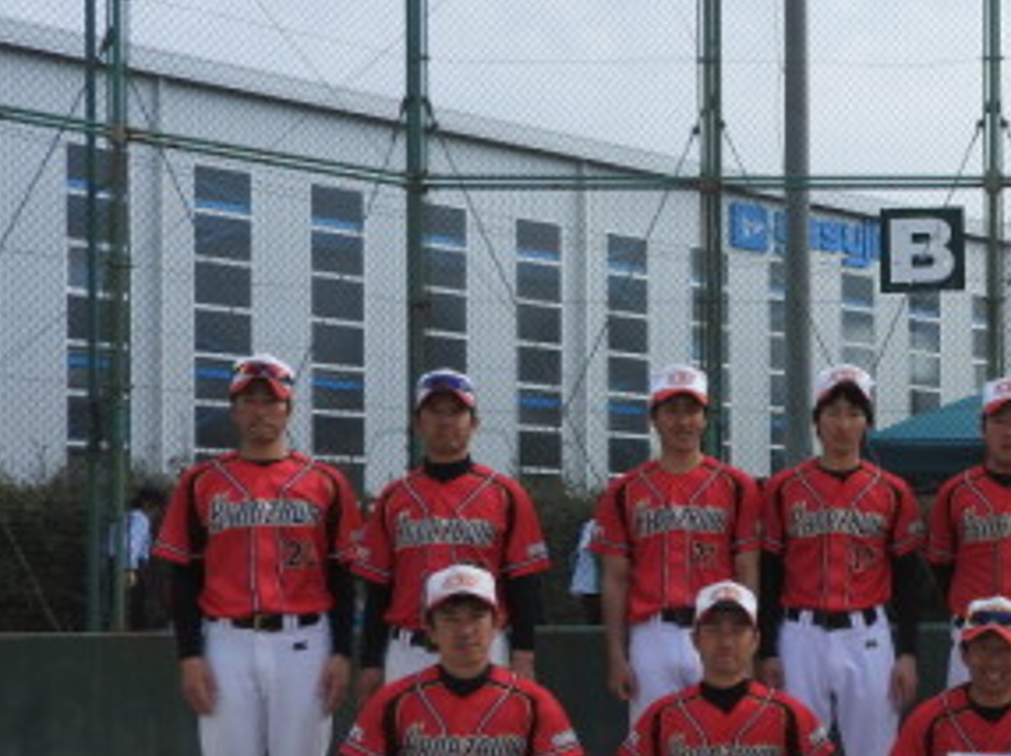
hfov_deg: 28.9
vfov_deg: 22.9
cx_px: 1000
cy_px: 618
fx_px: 1838
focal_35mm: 63
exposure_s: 1/1250
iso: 100
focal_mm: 5.4
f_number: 3.5
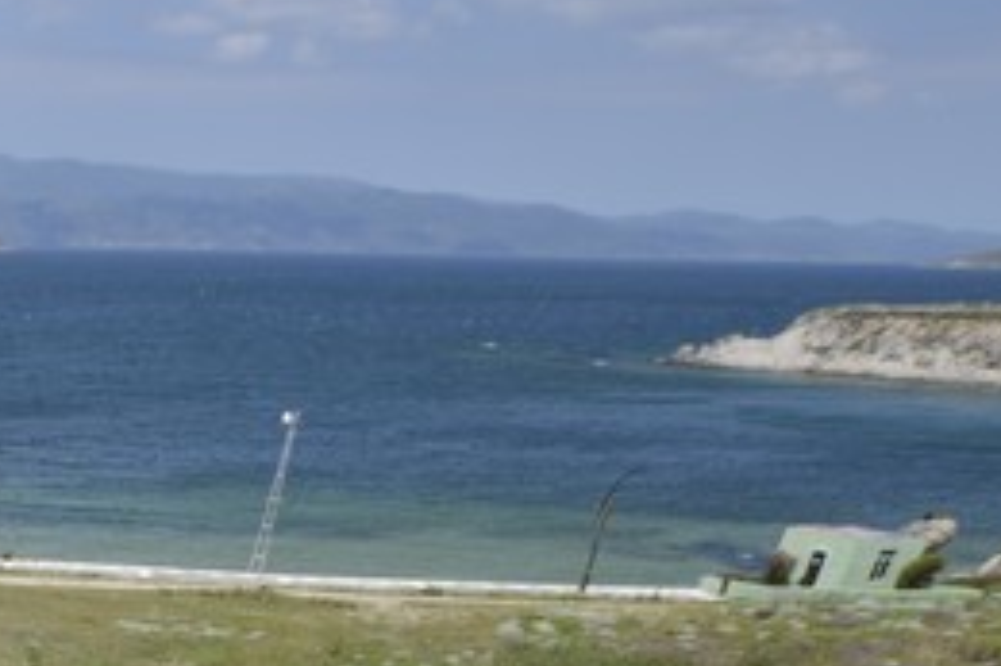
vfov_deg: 18.3
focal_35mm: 59
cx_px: -862
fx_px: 1639
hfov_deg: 20.9
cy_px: 1182
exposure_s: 1/350
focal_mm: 10
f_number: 9.5
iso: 100
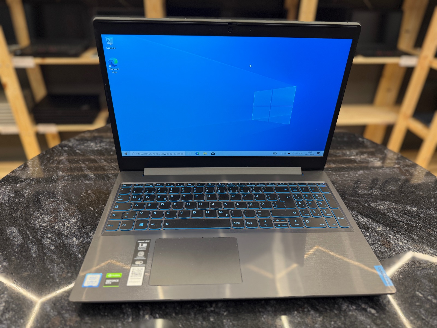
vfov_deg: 56.8
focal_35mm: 24
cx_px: 218
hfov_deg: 71.6
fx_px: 303
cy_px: 164
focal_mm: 6.76
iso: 200
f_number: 1.78
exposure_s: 1/72
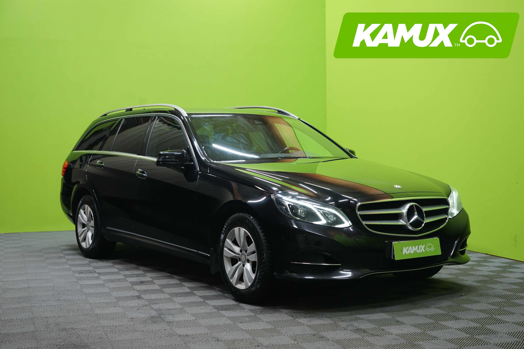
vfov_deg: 25.5
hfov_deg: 37.5
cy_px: 173
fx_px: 771
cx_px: 266
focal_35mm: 53
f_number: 5
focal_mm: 52
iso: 1000
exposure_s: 1/20
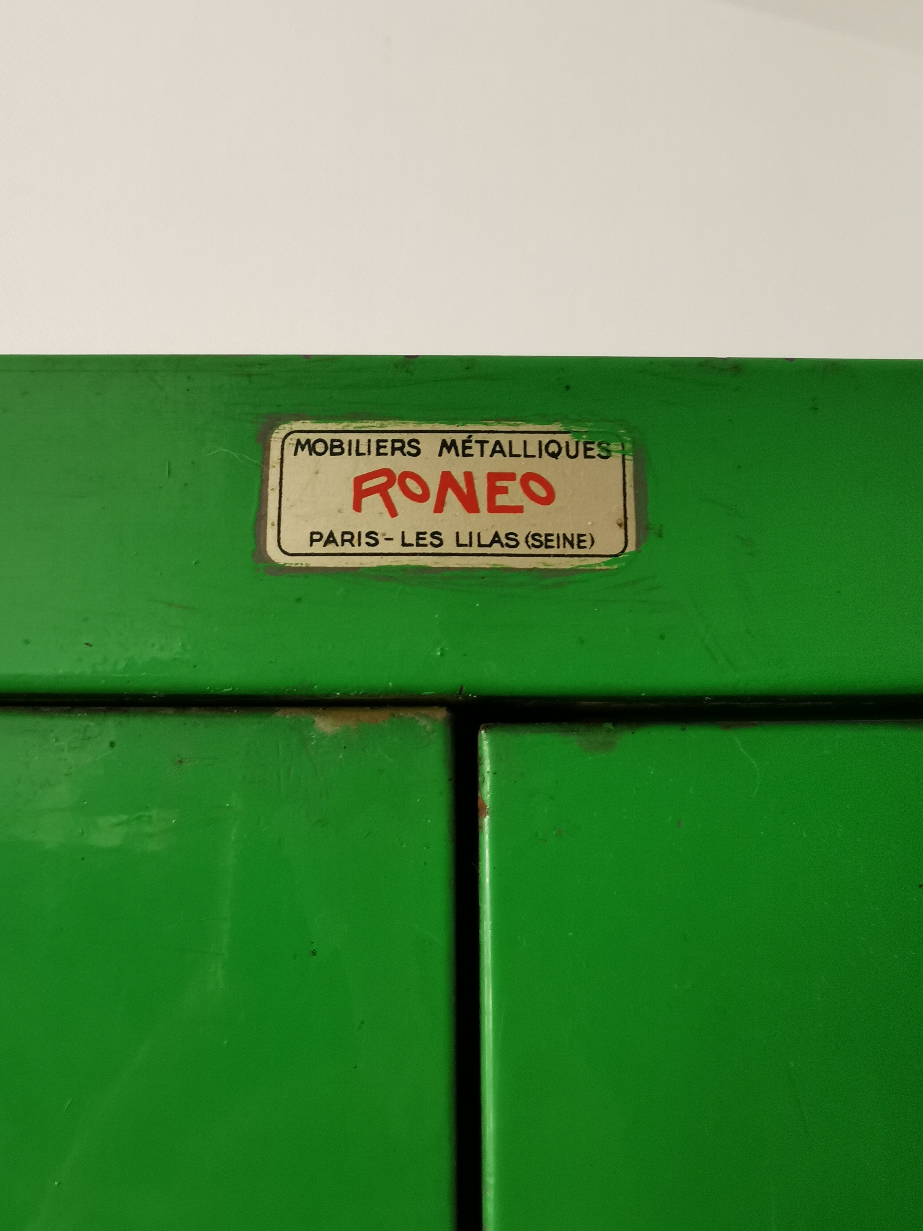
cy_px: 616
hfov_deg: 53.1
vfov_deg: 67.3
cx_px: 462
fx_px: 924
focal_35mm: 26
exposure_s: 1/33.3
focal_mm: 2.26
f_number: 2.2
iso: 160
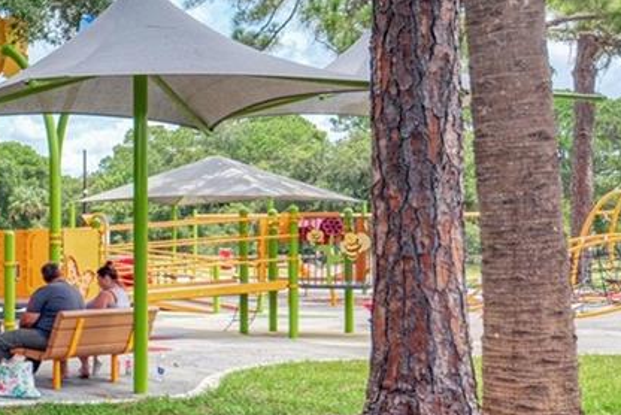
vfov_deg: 18.7
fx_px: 1260
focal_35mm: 73
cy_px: 244
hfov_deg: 23.0
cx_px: -282
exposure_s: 1/200
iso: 400
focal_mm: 19
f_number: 7.1
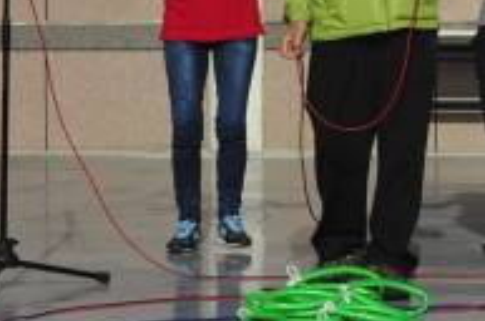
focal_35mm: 189
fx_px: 2542
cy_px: -119
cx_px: 362
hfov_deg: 10.9
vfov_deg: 7.2
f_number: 11
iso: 200
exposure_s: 1/640
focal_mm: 52
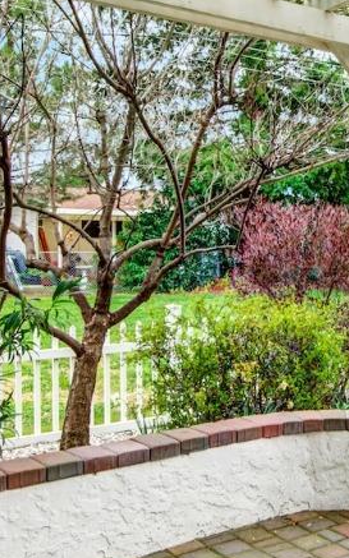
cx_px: 355
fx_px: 746
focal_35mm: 49
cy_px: 252
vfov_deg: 41.0
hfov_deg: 25.0
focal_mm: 14
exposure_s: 1/30
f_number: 14
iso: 100
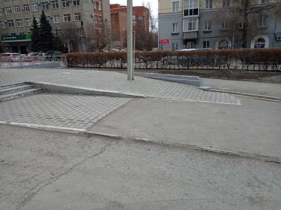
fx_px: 227
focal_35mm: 28
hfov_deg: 63.5
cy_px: 105
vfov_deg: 49.7
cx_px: 140
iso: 101
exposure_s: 1/2500
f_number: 1.79
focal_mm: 4.74
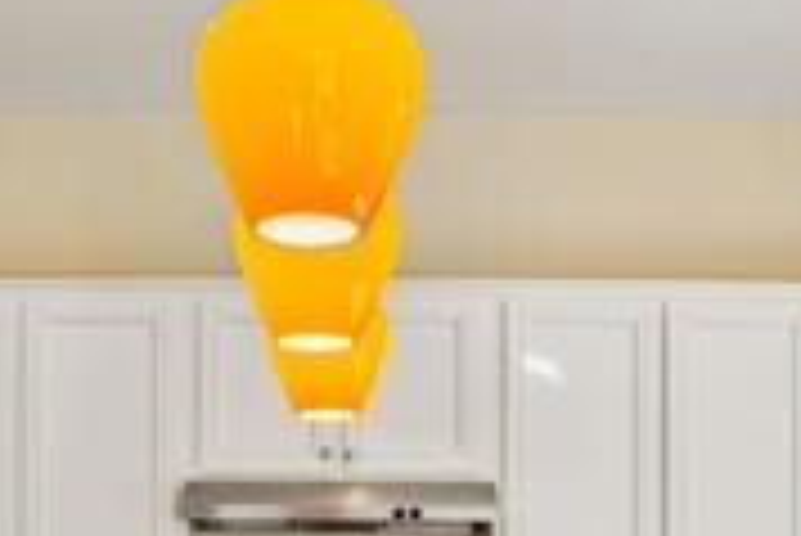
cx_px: 351
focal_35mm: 61
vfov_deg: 20.8
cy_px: 651
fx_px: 1358
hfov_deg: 32.8
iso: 160
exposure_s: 1/30
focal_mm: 17
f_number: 8
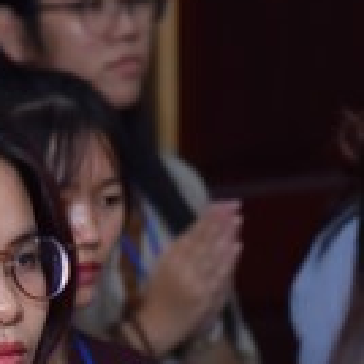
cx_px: 62
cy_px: 460
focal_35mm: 454
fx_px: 5401
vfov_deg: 3.8
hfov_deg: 3.9
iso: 640
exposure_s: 1/125
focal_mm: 110
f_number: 4.5
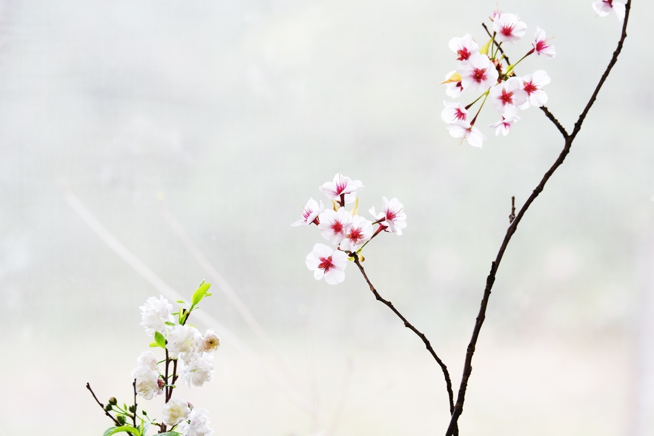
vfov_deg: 6.4
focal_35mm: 216
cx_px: 327
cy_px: 218
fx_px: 3924
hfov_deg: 9.5
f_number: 6
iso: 1250
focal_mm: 143.9
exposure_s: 1/80
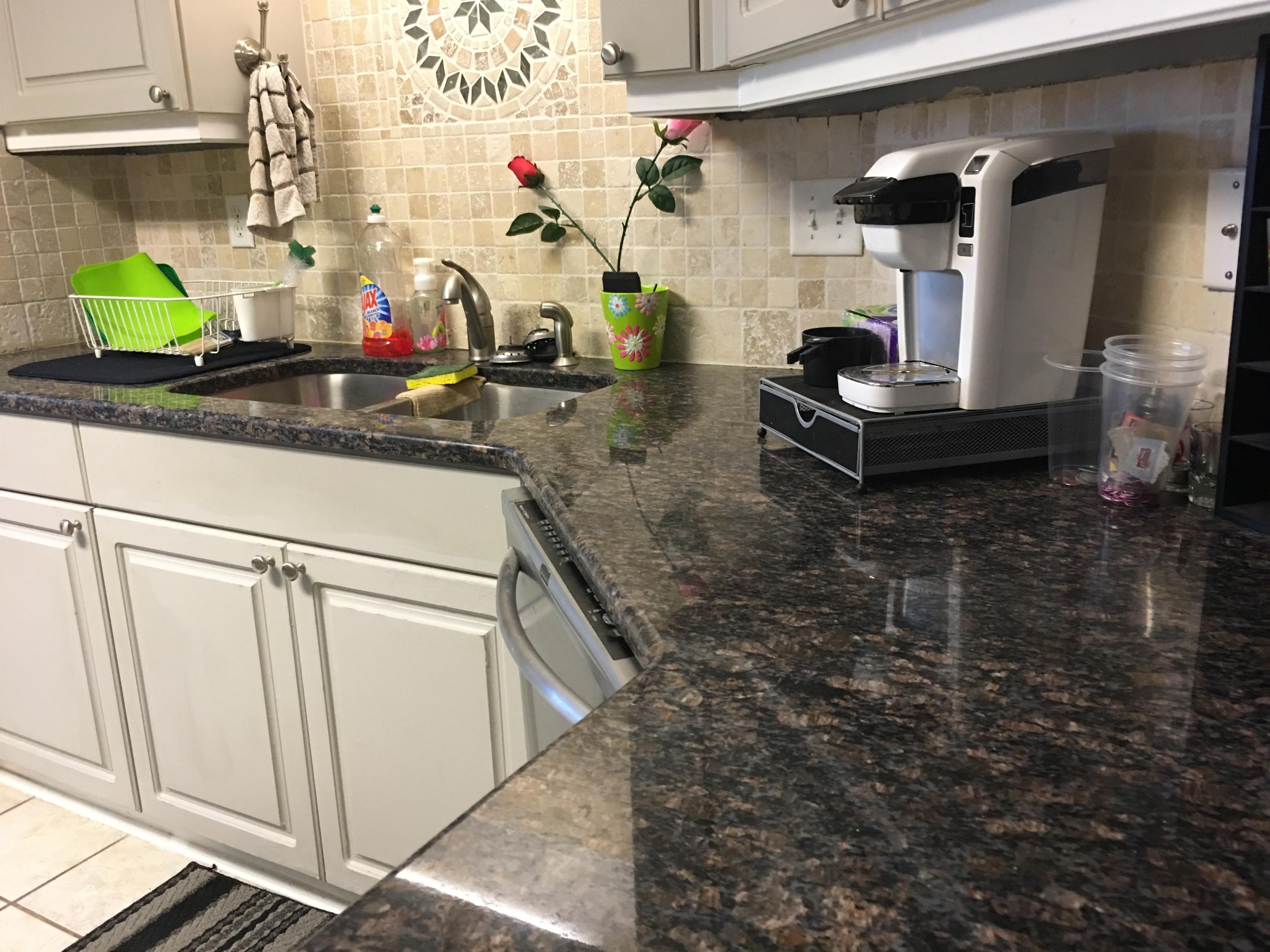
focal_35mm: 29
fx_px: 1064
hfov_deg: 61.7
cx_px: 635
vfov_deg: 48.2
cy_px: 476
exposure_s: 1/15
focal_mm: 4.15
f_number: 2.2
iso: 80
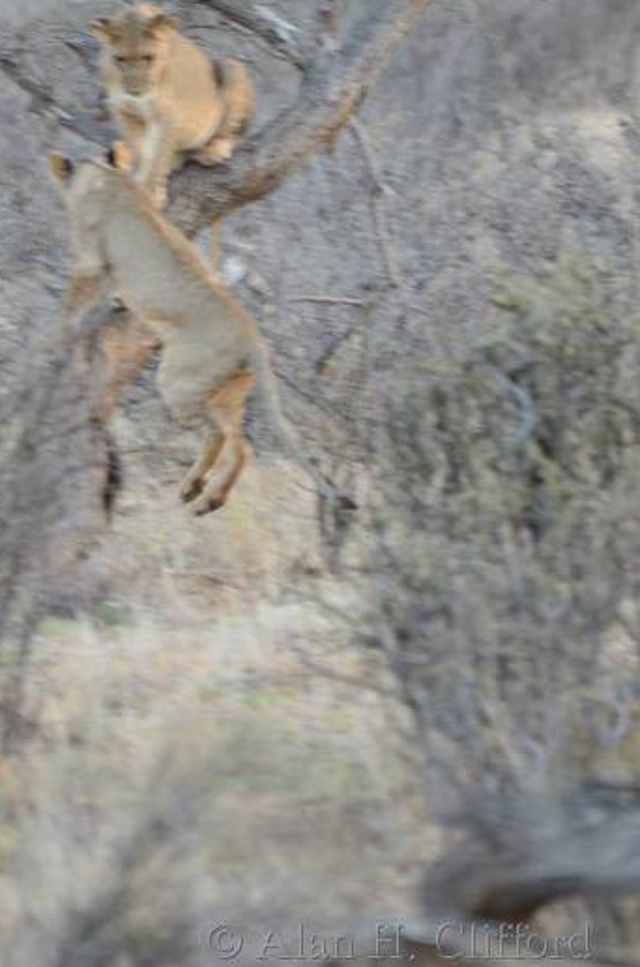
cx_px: 211
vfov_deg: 2.5
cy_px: 331
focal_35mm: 812
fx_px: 21769
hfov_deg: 1.7
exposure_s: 1/200
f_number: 5.6
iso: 1400
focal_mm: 400
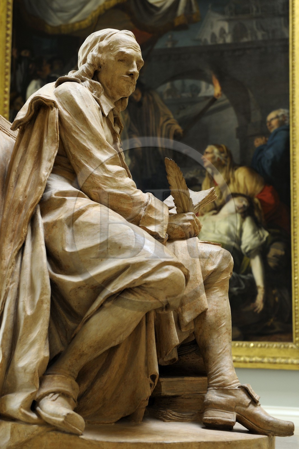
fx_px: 698
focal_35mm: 56
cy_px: 224
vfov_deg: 35.6
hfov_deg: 24.2
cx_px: 150
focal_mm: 56
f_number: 4
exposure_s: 1/40
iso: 800
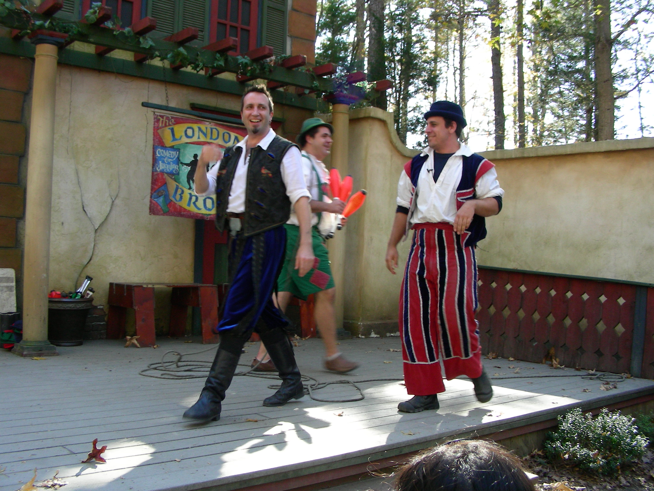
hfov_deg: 49.0
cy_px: 246
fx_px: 718
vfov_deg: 37.7
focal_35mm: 38
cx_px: 327
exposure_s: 1/57.2
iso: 50
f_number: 3.5
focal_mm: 6.3
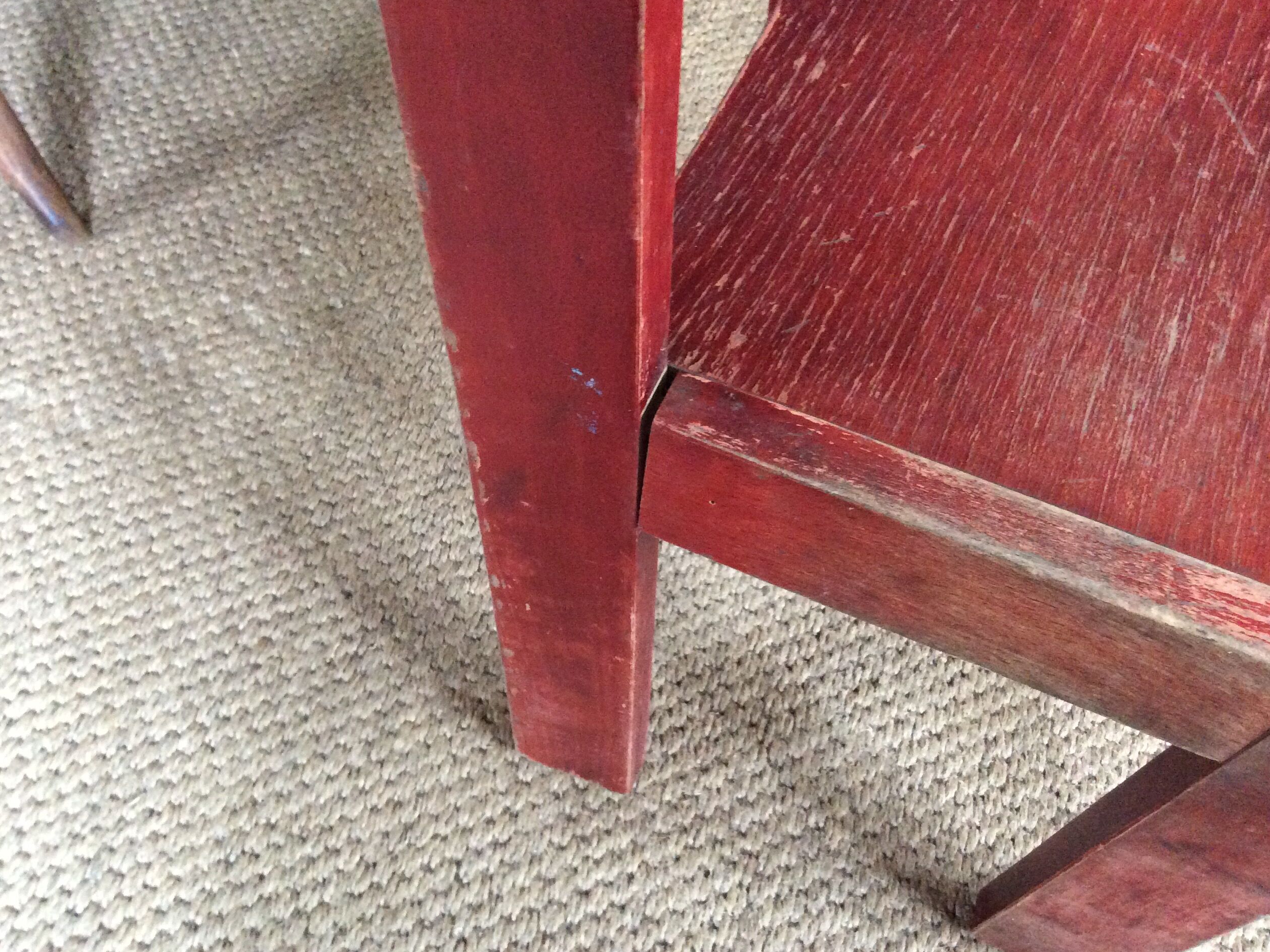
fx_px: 1211
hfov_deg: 55.4
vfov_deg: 42.9
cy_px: 463
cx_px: 630
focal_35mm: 33
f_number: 2.4
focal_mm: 3.3
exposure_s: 1/17
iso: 320
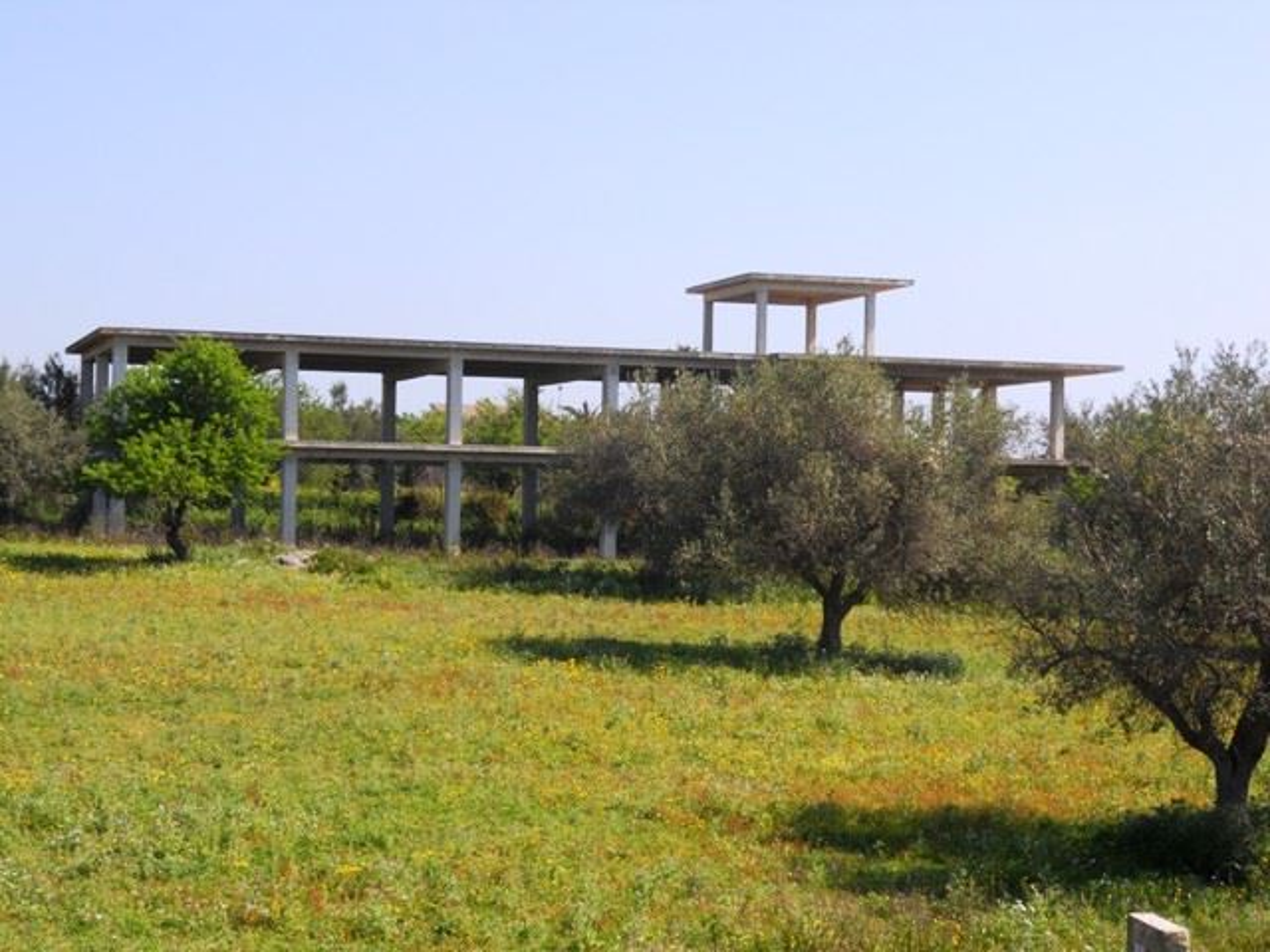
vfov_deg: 22.6
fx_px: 2385
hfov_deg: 29.8
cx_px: 635
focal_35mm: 65
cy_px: 476
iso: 80
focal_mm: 11.7
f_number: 5.3
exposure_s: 1/320
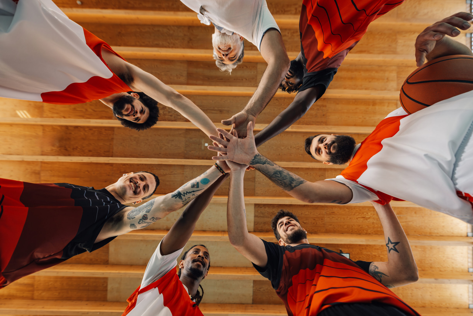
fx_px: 184
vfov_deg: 81.2
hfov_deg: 104.3
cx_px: 236
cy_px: 158
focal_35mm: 14
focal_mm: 14
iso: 250
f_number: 2.8
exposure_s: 1/200
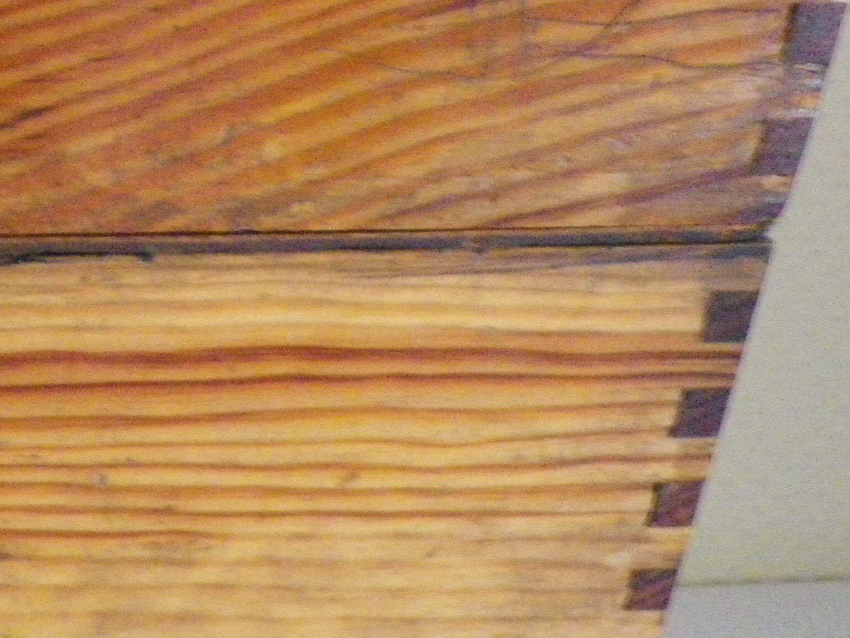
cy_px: 407
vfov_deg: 20.1
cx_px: -107
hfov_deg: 24.7
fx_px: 1793
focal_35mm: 73
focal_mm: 4.9
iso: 800
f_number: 2.6
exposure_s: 1/6
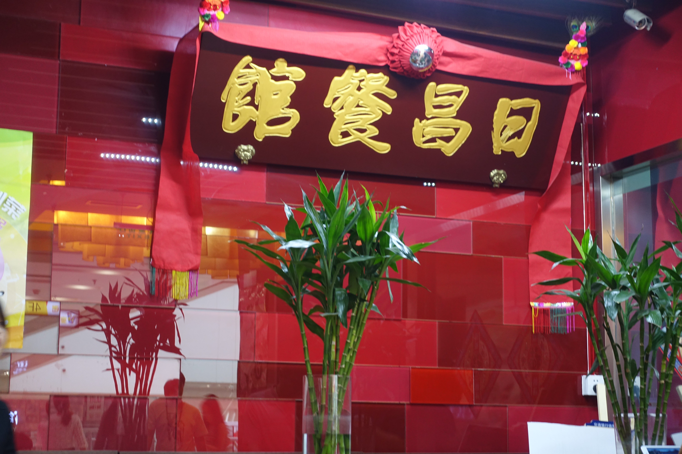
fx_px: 1326
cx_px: 341
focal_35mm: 70
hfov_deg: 28.8
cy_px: 227
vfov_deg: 19.5
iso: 400
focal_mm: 25.7
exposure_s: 1/20
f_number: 2.8
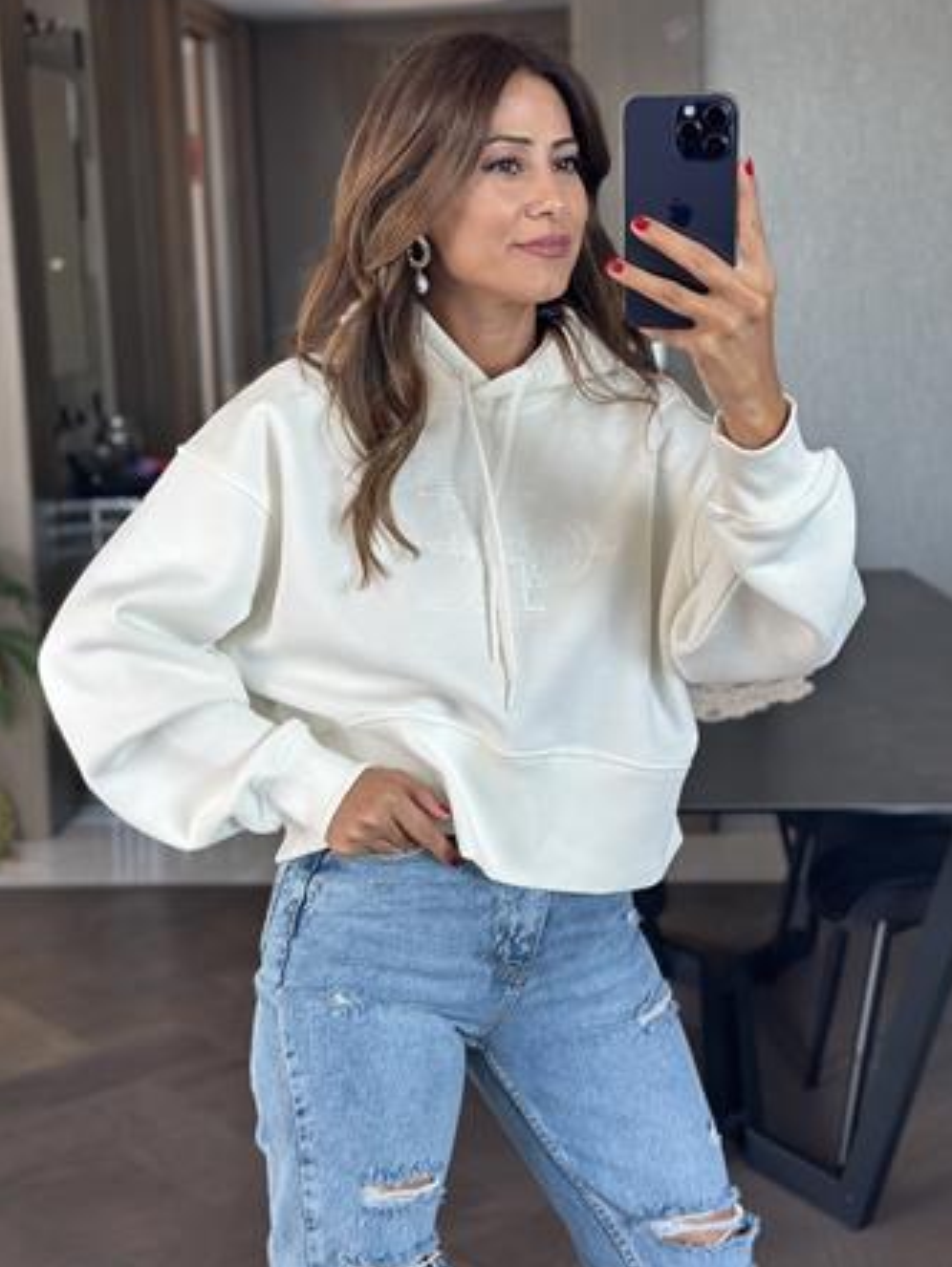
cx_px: 473
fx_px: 2015
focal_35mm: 55
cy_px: 556
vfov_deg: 34.9
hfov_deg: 26.6
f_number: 1.78
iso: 80
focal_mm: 6.86
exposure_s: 1/120
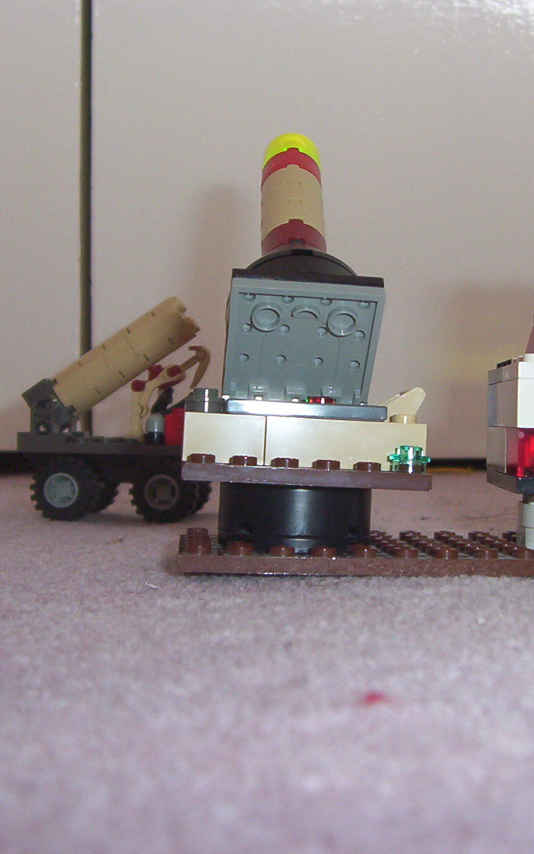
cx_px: 321
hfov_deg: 25.3
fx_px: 1188
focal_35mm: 51
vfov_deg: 39.6
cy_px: 429
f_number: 2.76
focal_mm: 5.54
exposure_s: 1/30
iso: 140
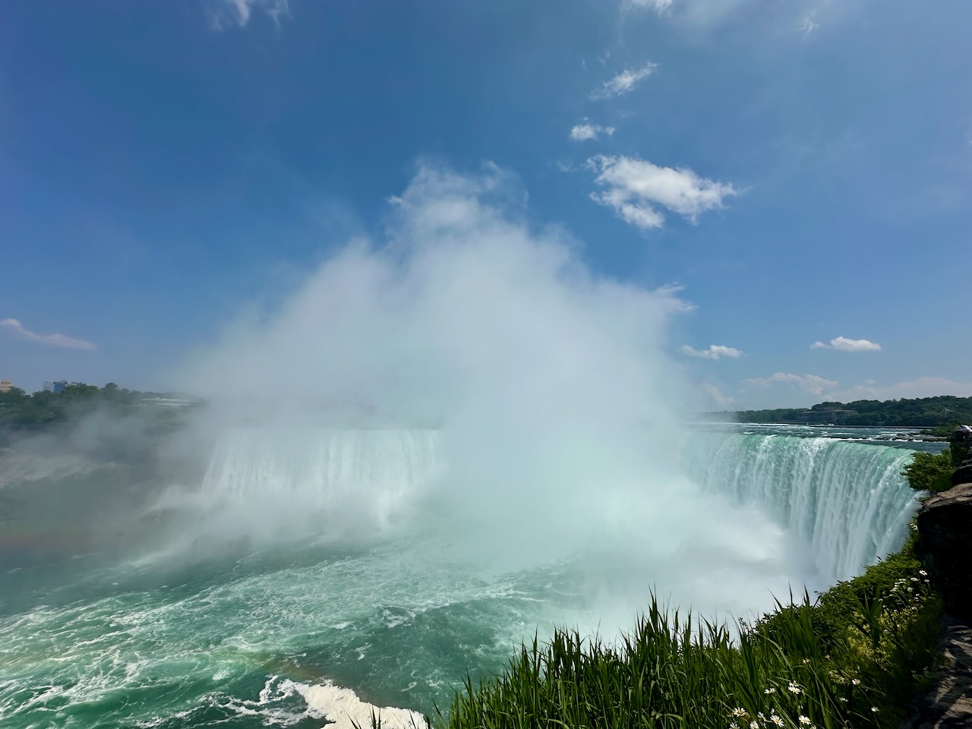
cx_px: 486
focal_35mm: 14
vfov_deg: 85.7
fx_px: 393
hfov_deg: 102.1
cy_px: 364
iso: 40
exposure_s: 1/7813
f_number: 2.2
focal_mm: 2.22
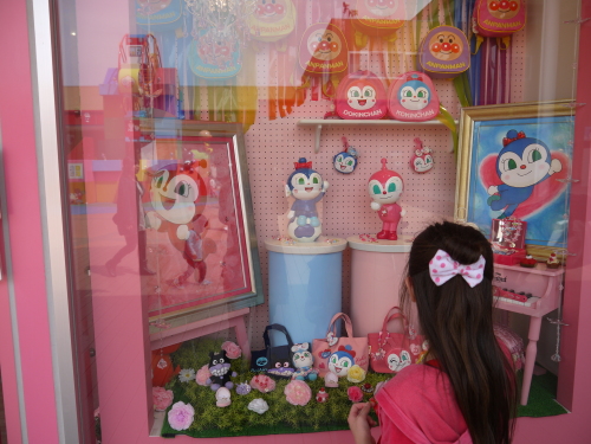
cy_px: 222
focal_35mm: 28
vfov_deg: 49.7
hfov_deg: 63.4
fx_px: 478
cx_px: 296
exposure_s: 1/250
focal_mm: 14
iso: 100
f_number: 5
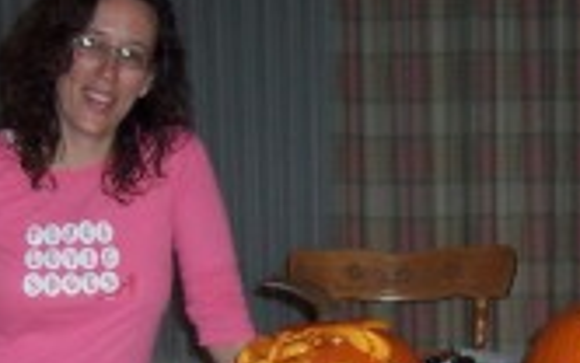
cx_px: 412
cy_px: 497
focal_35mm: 106
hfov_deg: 19.5
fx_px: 1677
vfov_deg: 12.0
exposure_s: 1/60
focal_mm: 5.6
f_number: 2.8
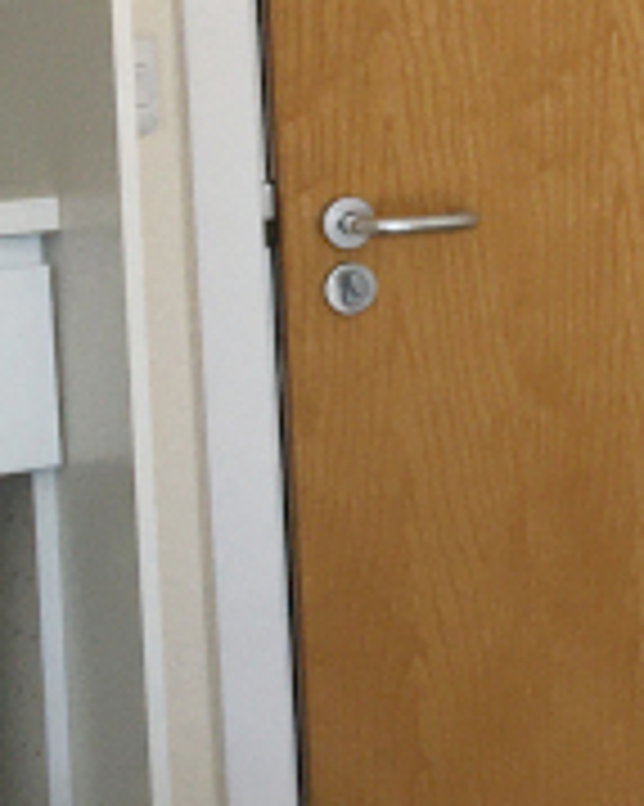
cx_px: 1864
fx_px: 3768
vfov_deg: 12.2
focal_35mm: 158
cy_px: 149
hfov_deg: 8.4
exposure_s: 1/100
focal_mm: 4.15
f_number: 2.2
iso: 40
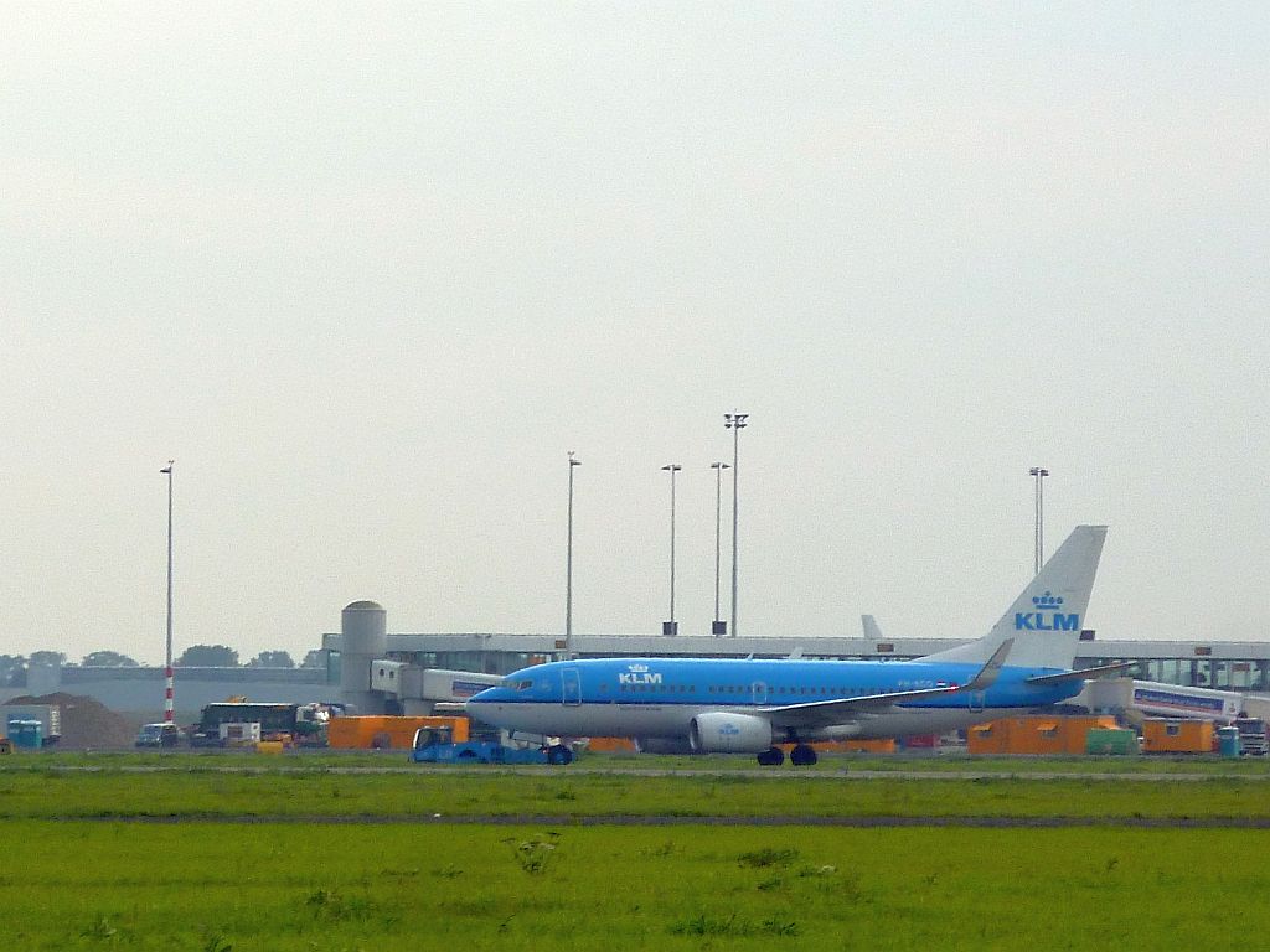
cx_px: 635
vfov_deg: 2.4
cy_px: 476
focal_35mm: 624
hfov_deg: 3.2
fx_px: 22893
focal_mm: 49.2
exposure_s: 1/125
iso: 100
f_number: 4.9
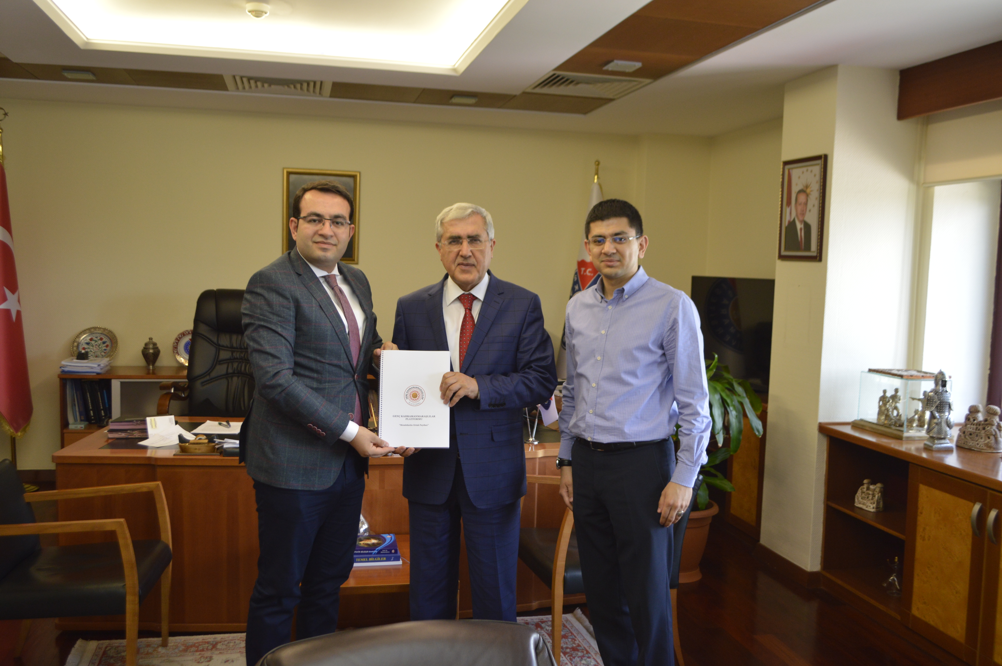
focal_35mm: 33
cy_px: 333
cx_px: 501
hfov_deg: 57.3
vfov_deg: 39.9
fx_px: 918
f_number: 3.8
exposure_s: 1/60
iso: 560
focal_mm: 22
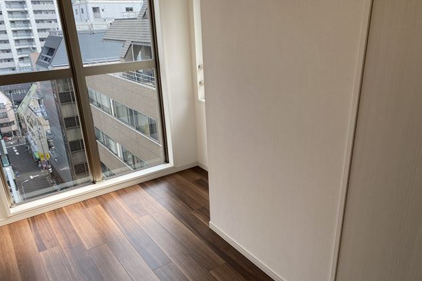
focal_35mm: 28
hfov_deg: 65.5
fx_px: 328
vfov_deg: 46.3
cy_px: 162
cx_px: 216
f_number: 1.8
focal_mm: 4.25
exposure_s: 1/387
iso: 32
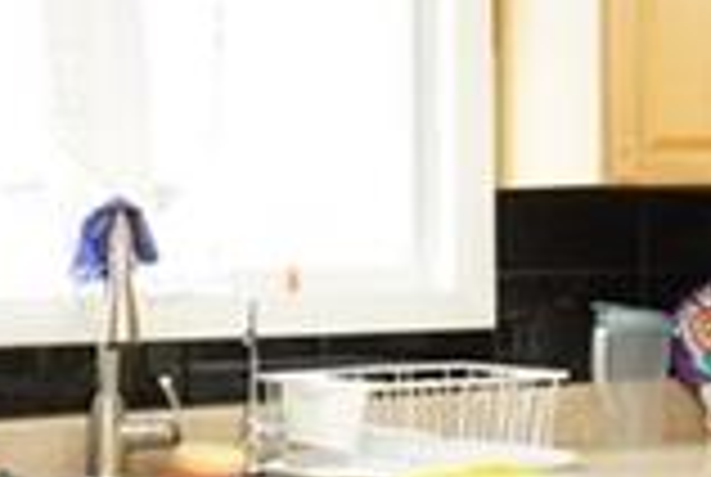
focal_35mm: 97
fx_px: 1919
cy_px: 189
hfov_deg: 19.2
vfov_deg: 14.2
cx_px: 950
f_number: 4.5
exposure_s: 1/125
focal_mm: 10
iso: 2500
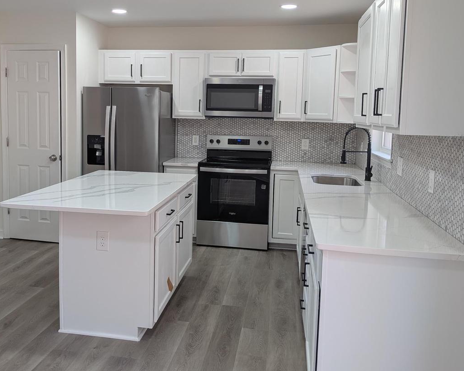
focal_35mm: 33
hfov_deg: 53.9
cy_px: 155
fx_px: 453
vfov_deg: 44.4
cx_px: 191
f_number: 1.7
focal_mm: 4.53
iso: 36
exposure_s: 1/347
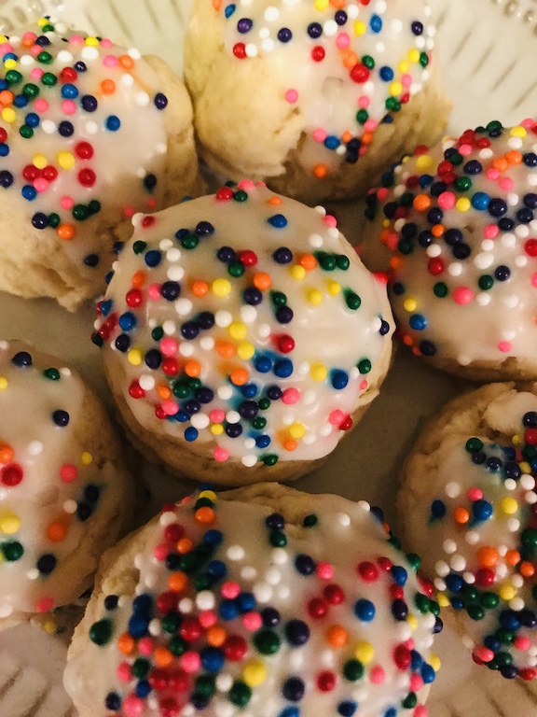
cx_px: 268
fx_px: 579
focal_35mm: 28
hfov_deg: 49.7
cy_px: 358
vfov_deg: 63.4
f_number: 1.8
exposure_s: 1/4
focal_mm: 3.99
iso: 100
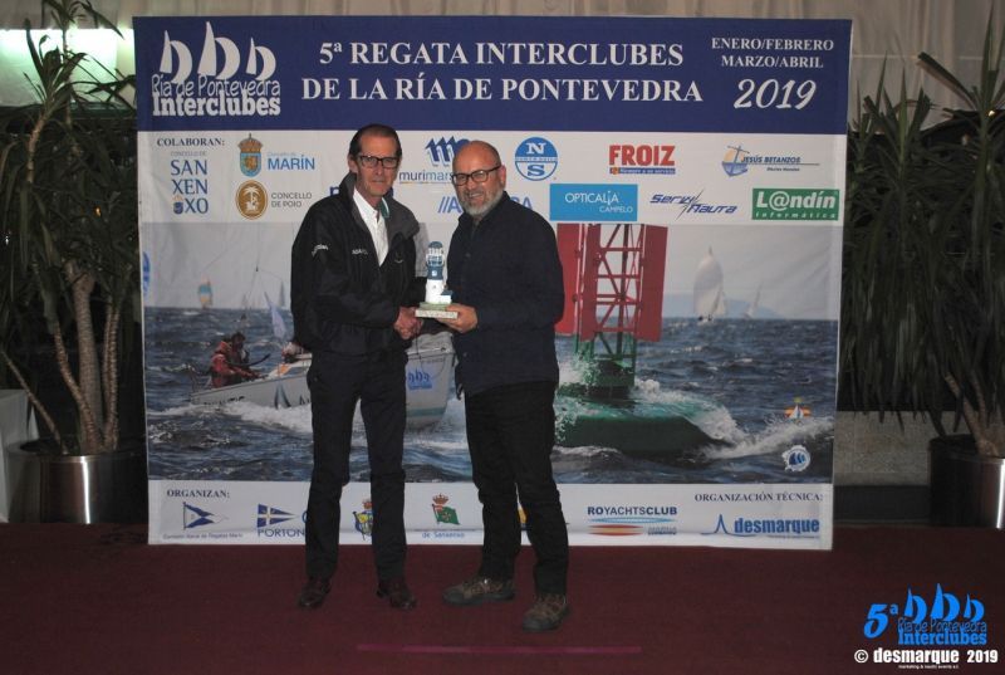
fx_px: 1091
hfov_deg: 49.5
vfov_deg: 34.4
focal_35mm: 39
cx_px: 502
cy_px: 338
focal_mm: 26
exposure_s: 1/60
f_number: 4.2
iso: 200
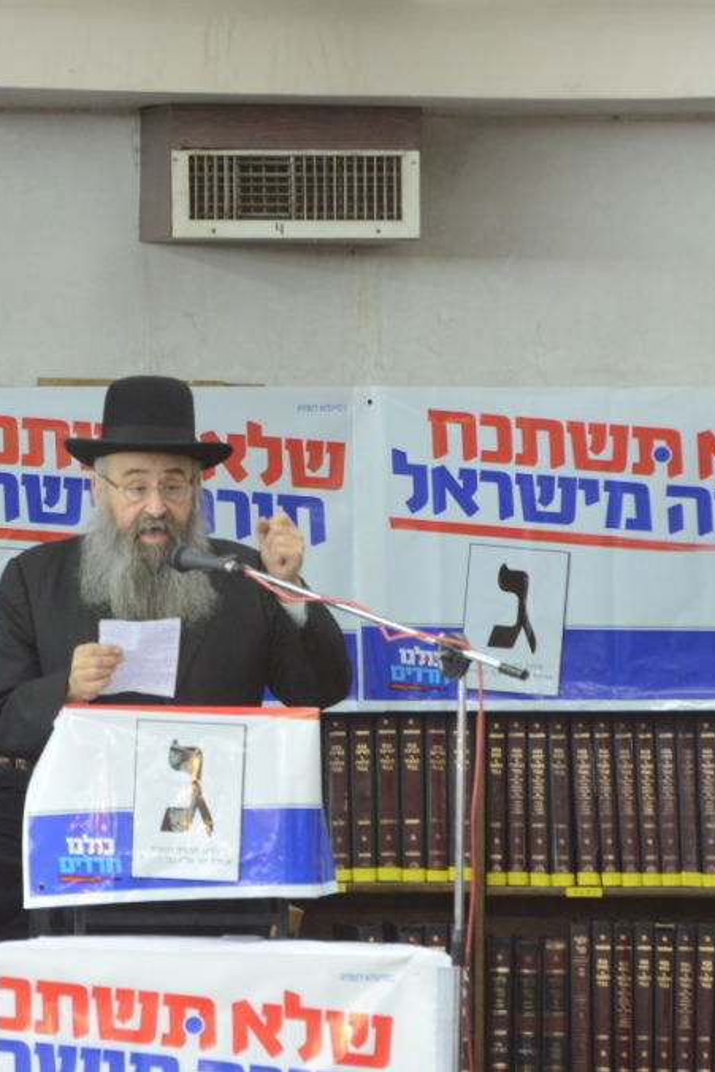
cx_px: 141
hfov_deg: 2.8
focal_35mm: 499
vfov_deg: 4.1
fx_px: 14857
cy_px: 536
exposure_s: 1/40
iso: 1600
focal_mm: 220
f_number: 5.3
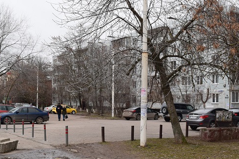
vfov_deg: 27.4
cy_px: 106
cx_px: 129
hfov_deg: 40.3
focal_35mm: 49
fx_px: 325
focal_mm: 20
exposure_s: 1/25
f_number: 7.1
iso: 400
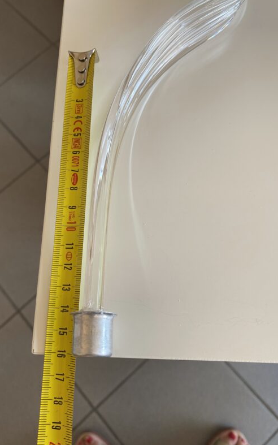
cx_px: 114
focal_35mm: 28
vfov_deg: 66.5
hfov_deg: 44.4
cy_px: 222
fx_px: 339
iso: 64
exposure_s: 1/121
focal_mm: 4.25
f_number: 1.8
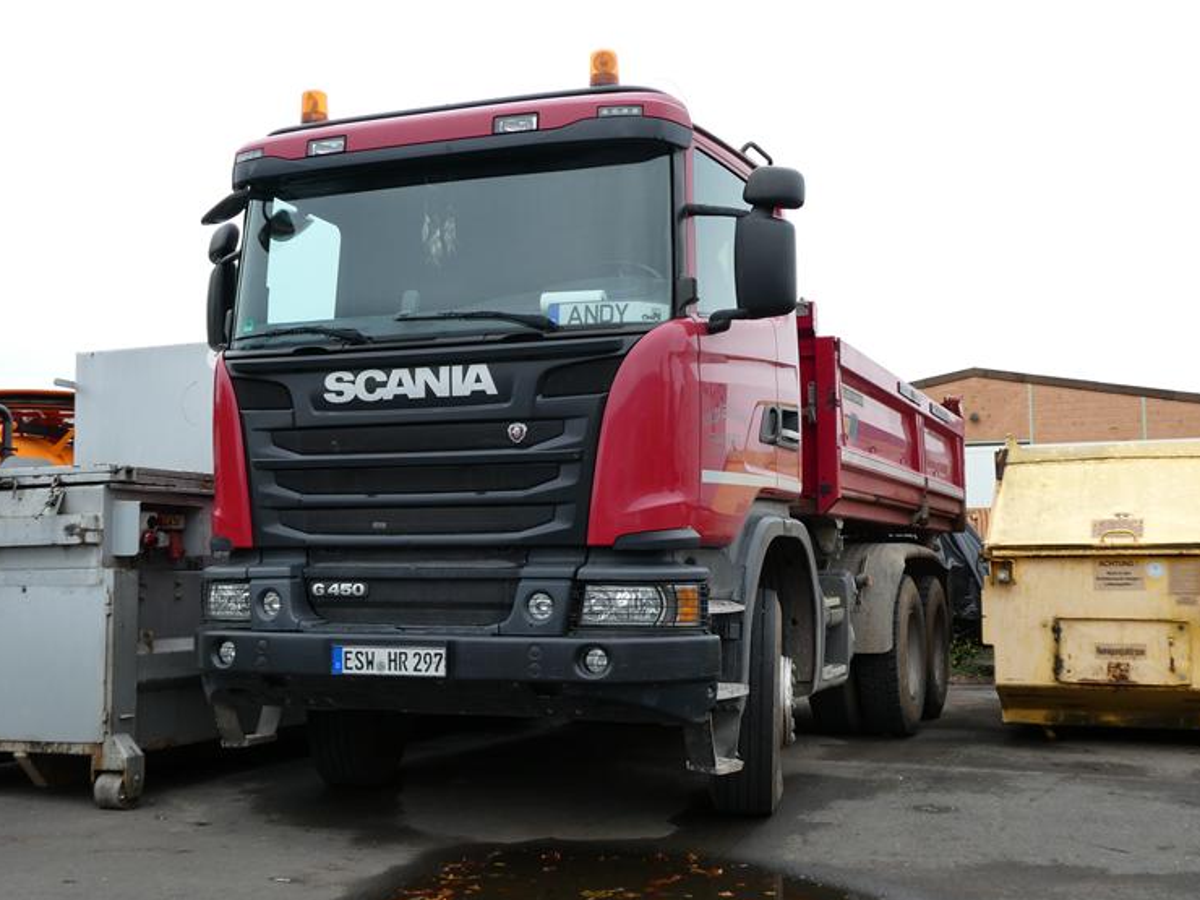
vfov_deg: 36.0
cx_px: 563
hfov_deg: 46.8
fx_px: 1387
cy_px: 439
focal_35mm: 40
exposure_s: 1/160
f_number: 3.7
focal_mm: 6.7
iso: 80
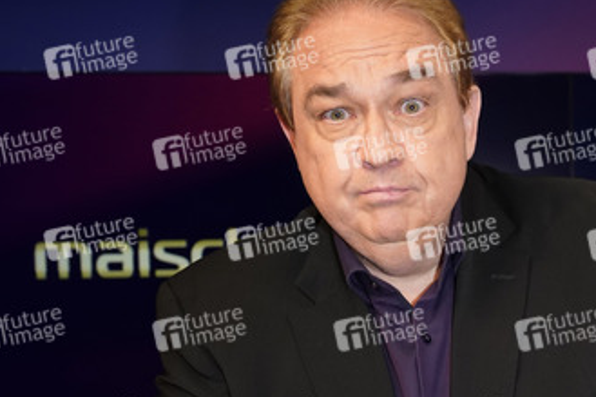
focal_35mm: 48
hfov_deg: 40.5
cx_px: 405
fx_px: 794
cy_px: 194
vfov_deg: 28.0
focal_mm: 35
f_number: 5.6
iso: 2000
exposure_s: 1/160
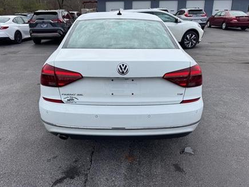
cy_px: 82
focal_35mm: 28
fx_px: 201
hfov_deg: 63.4
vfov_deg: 49.6
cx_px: 116
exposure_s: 1/2105
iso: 80
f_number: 1.78
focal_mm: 6.76
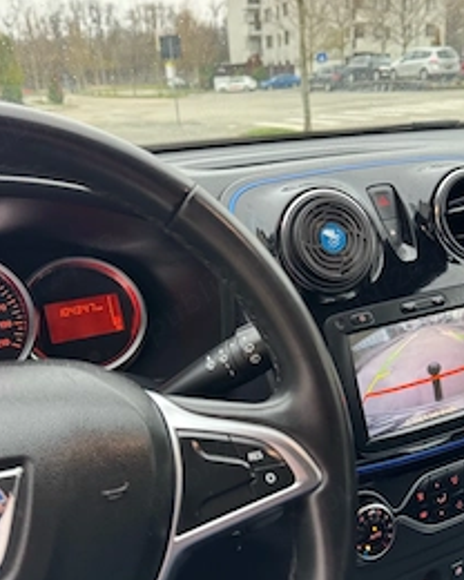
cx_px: 261
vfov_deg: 50.2
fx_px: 618
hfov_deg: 41.1
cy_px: 312
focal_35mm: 36
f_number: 1.78
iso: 500
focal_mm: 6.76
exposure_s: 1/60
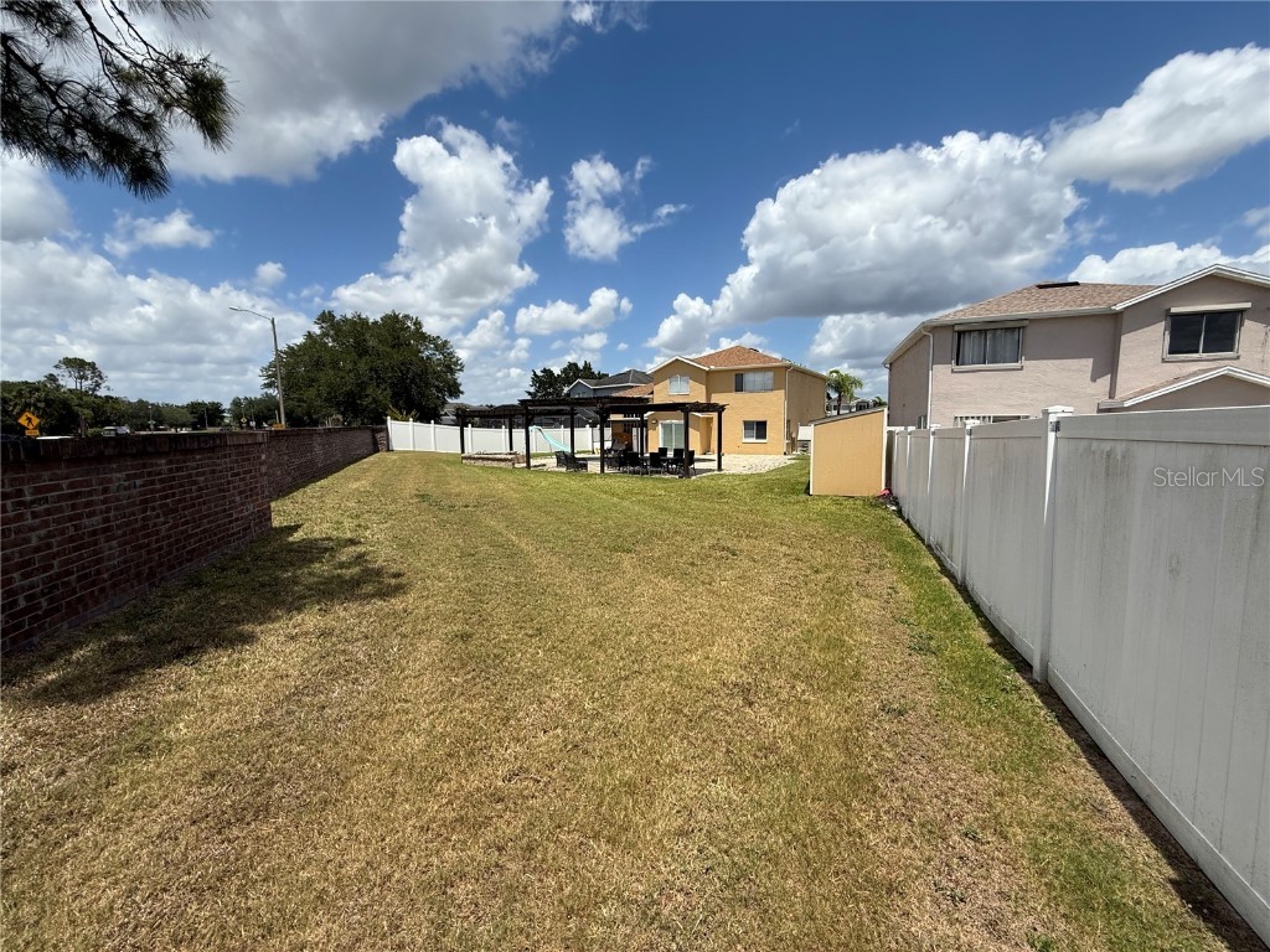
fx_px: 514
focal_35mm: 14
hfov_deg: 102.1
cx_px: 635
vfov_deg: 85.7
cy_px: 476
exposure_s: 1/3460
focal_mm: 2.22
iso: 50
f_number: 2.2
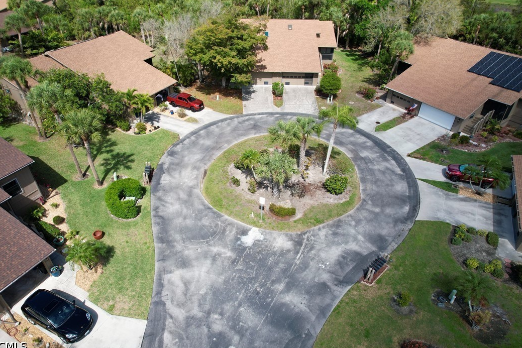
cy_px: 172
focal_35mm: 23
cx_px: 254
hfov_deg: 76.1
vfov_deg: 55.1
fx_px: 334
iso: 120
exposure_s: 1/2000
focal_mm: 8.38
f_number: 2.8
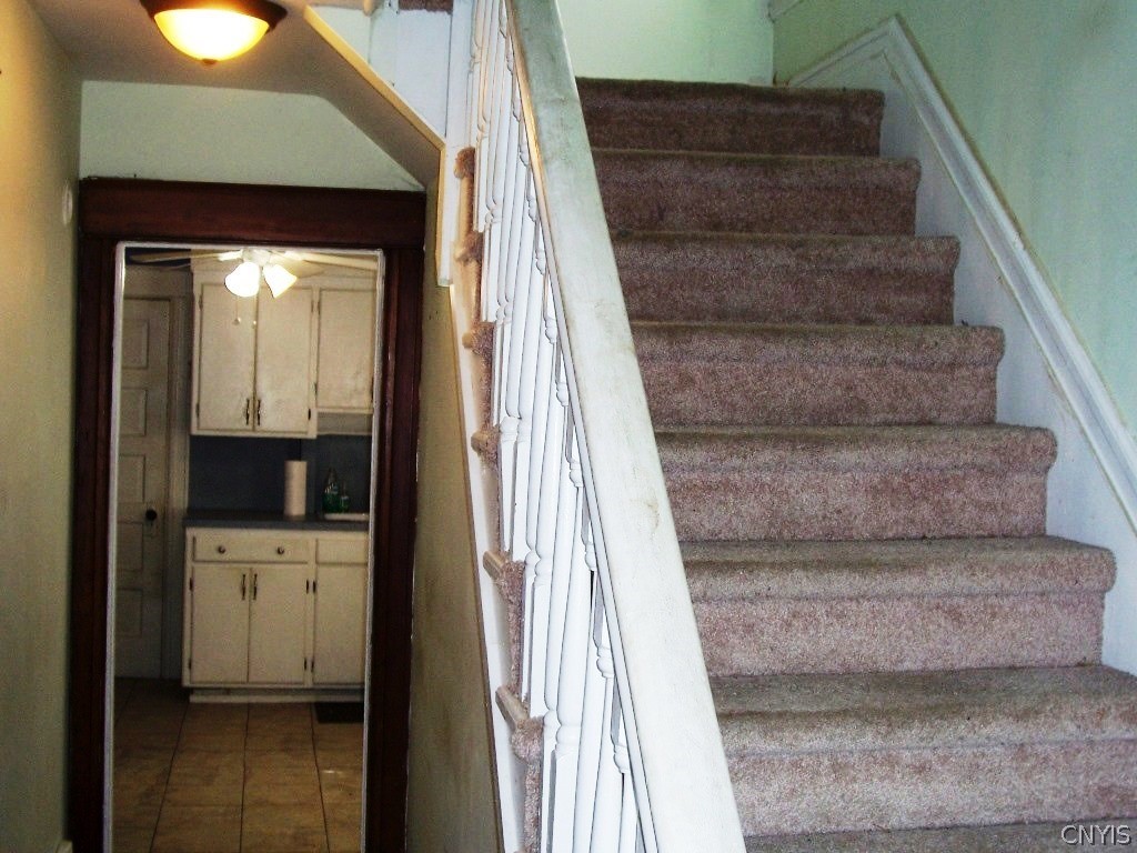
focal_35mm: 42
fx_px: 1380
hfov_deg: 44.8
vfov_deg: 34.3
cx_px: 568
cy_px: 426
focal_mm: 7
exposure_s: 1/60
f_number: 3
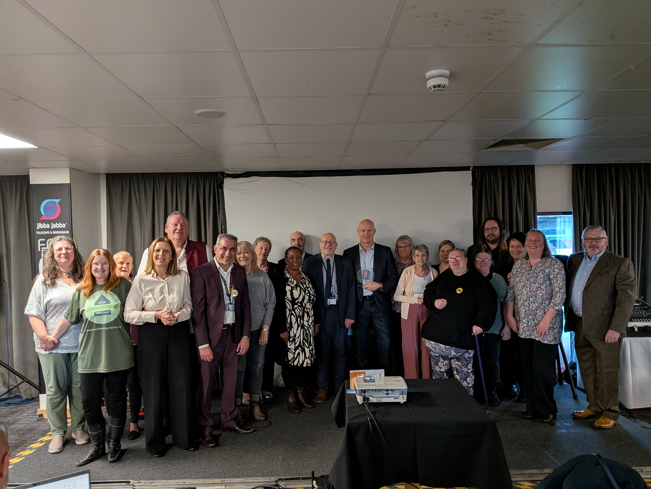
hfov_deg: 71.6
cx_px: 326
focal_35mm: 24
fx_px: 451
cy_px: 244
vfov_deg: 56.8
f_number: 1.7
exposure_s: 1/25
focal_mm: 4.53
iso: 118
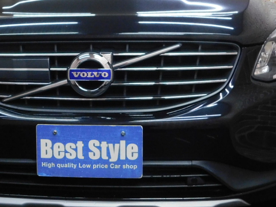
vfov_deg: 25.5
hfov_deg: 33.5
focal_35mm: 57
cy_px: 66
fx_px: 454
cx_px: 90
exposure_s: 1/30
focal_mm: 4
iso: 280
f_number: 3
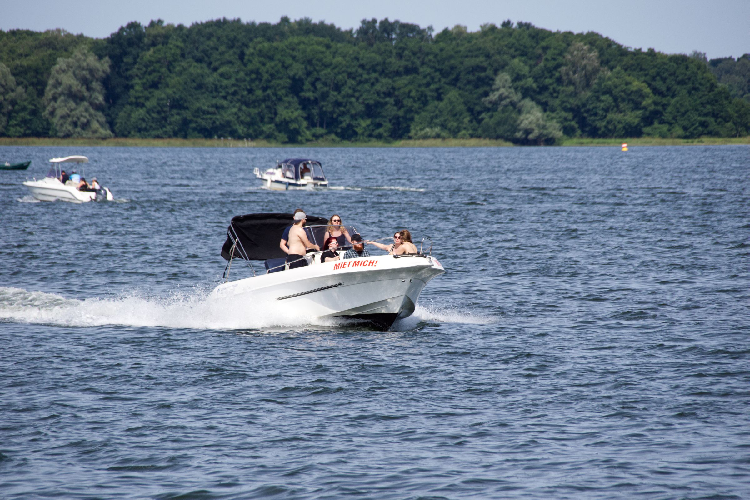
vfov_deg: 3.1
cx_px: 375
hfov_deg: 4.6
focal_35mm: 450
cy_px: 250
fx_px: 9374
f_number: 9
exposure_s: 1/800
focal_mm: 300
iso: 400
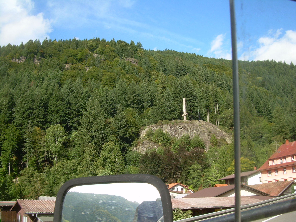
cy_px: 111
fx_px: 325
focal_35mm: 38
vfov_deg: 37.7
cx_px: 148
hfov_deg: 49.0
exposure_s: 1/229
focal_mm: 6.3
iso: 50
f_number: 4.6
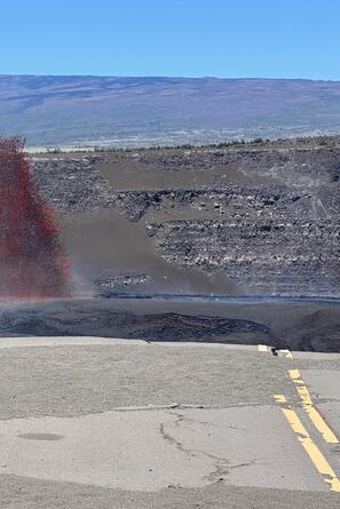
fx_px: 1529
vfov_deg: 18.9
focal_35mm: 108
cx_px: 68
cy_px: 256
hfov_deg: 12.6
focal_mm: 9
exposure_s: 1/896
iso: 25
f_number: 2.8
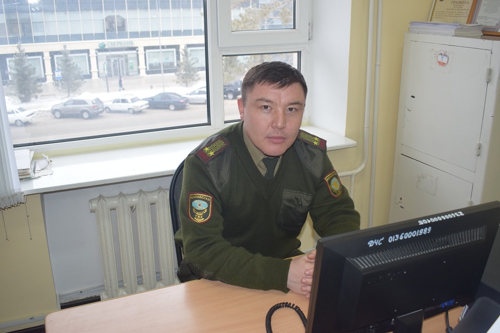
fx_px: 479
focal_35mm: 34
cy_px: 166
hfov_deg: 55.1
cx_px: 250
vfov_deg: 38.3
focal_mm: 23
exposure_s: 1/125
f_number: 5.6
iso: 800
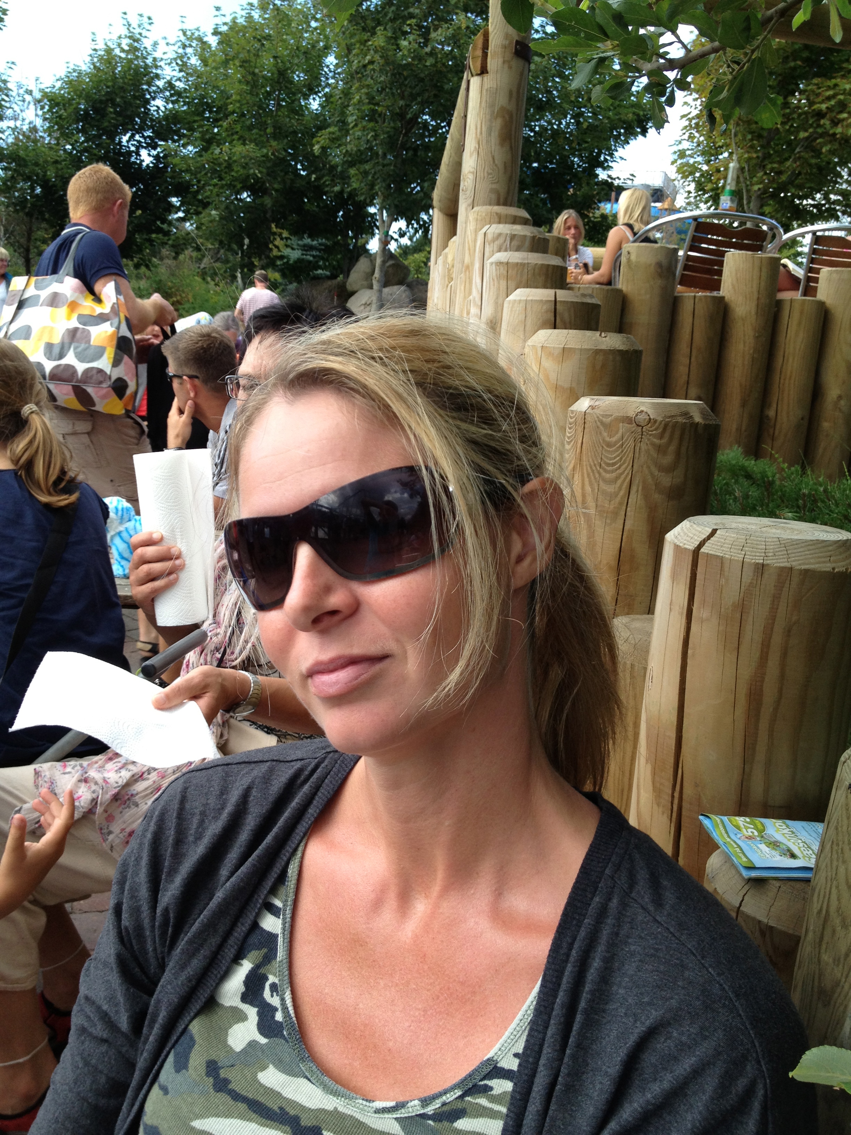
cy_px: 568
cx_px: 426
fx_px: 1147
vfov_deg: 52.6
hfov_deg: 40.7
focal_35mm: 35
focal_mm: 4.28
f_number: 2.4
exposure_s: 1/368
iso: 50
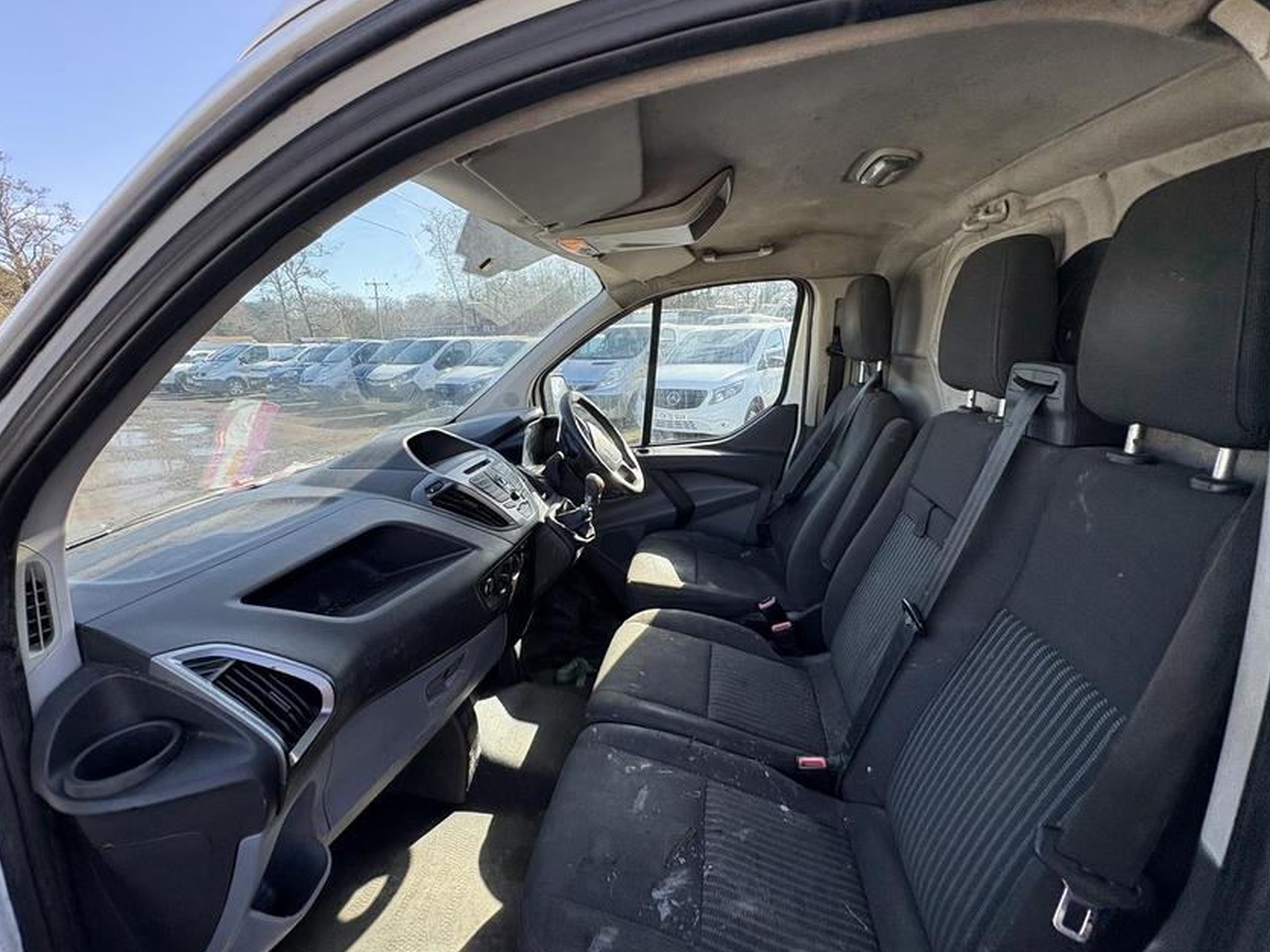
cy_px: 475
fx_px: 550
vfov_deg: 81.7
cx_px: 600
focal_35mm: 15
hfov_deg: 98.1
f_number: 2.2
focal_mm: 2.22
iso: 64
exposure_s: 1/291
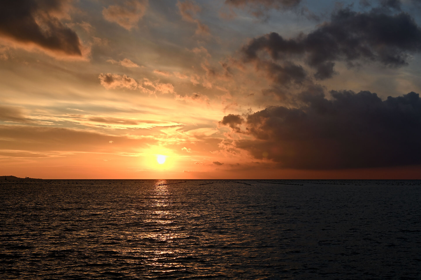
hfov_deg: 36.3
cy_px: 153
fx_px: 643
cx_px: 213
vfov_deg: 24.6
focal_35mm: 55
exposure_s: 1/250
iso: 100
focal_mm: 44
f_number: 8
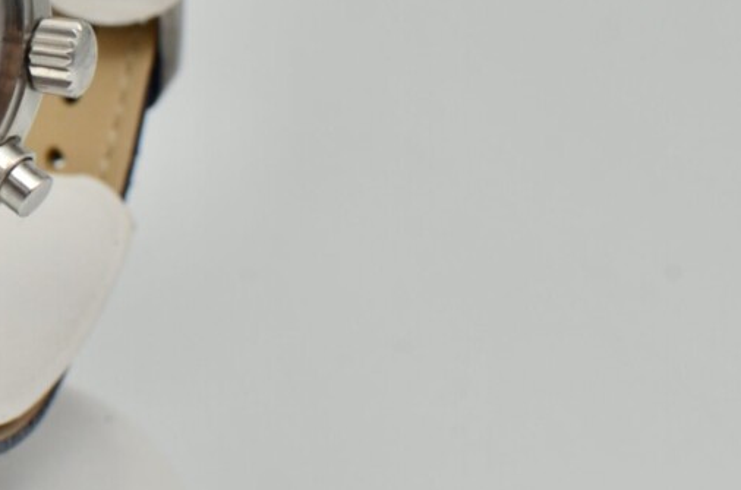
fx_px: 2986
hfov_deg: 13.7
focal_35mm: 145
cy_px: 29
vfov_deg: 9.3
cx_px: -186
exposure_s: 1/160
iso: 200
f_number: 6.3
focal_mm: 35
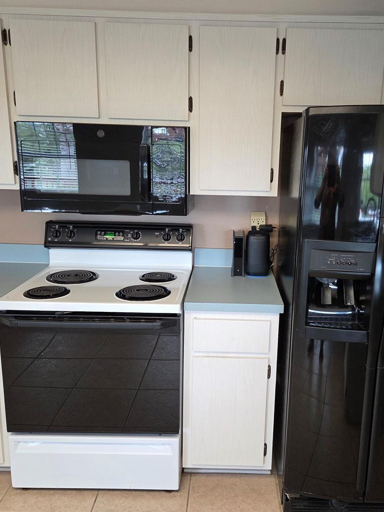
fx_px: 459
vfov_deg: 58.4
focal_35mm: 31
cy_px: 258
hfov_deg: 45.3
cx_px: 225
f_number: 1.8
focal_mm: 5.4
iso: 250
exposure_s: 1/120
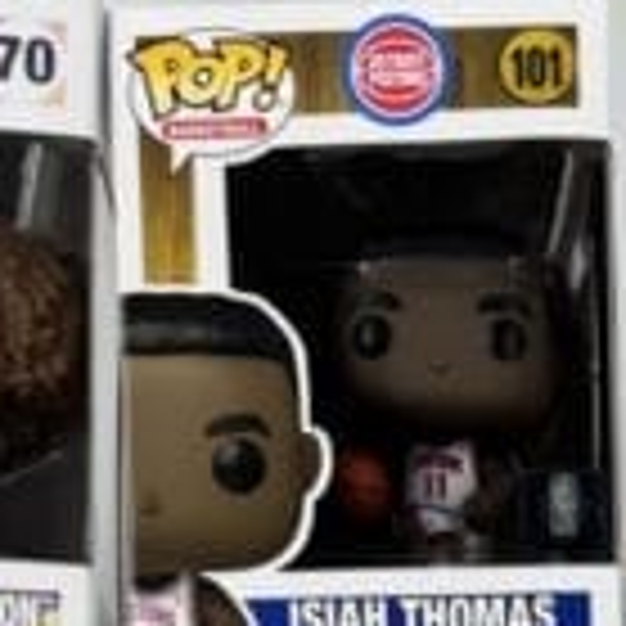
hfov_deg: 16.7
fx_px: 2087
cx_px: 617
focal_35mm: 102
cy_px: 1362
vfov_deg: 13.7
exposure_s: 1/822
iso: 80
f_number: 1.78
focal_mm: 6.76
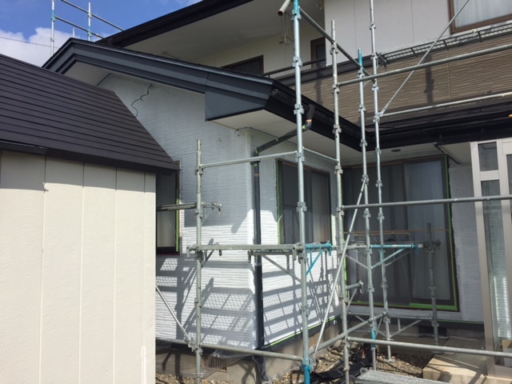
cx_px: 256
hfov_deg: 61.7
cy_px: 192
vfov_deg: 48.2
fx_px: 429
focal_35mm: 29
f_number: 2.2
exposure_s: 1/3049
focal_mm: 4.15
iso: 32
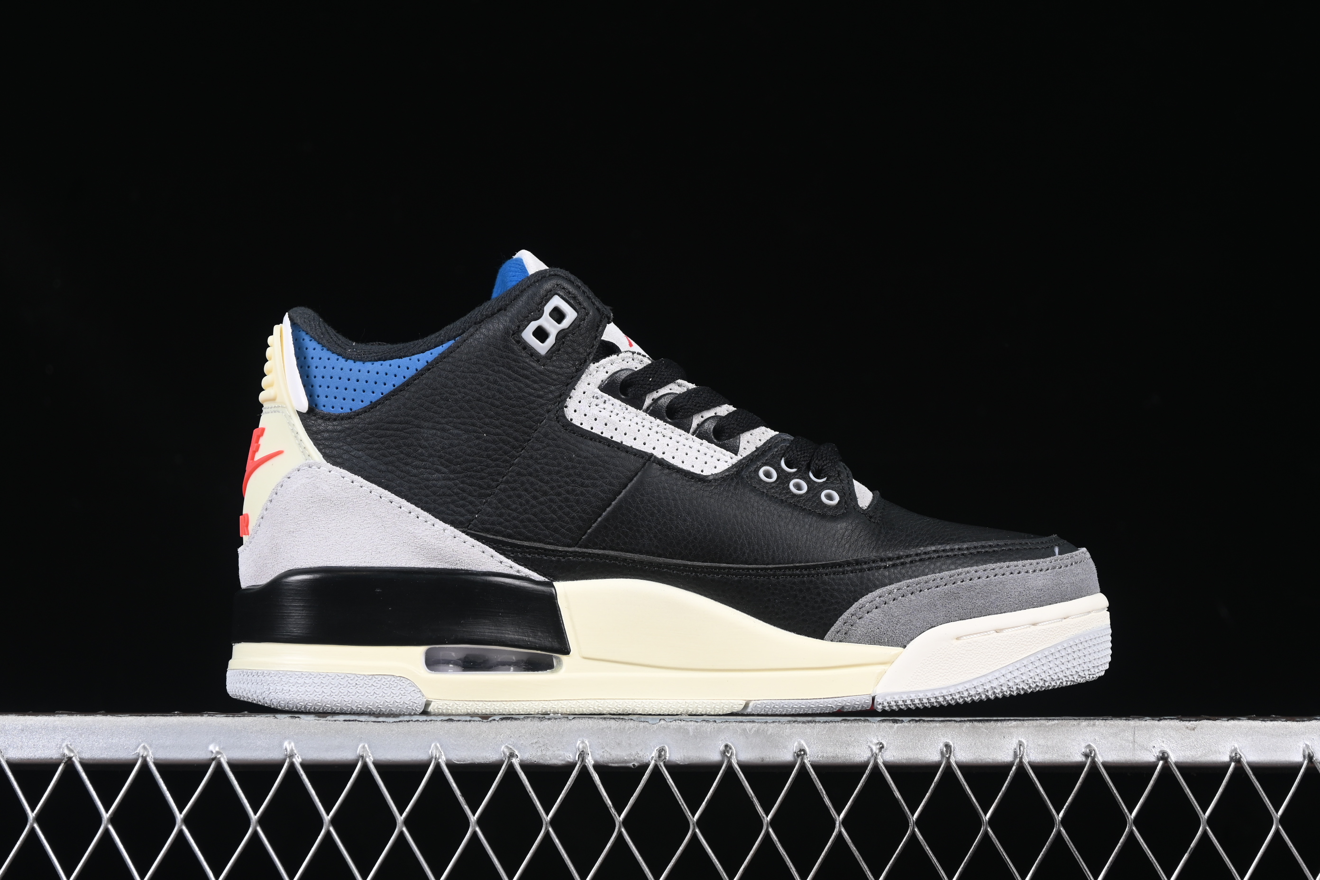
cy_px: 440
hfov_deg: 27.0
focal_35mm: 75
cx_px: 660
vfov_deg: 18.2
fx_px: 2750
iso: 160
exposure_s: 1/60
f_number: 6.3
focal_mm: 50
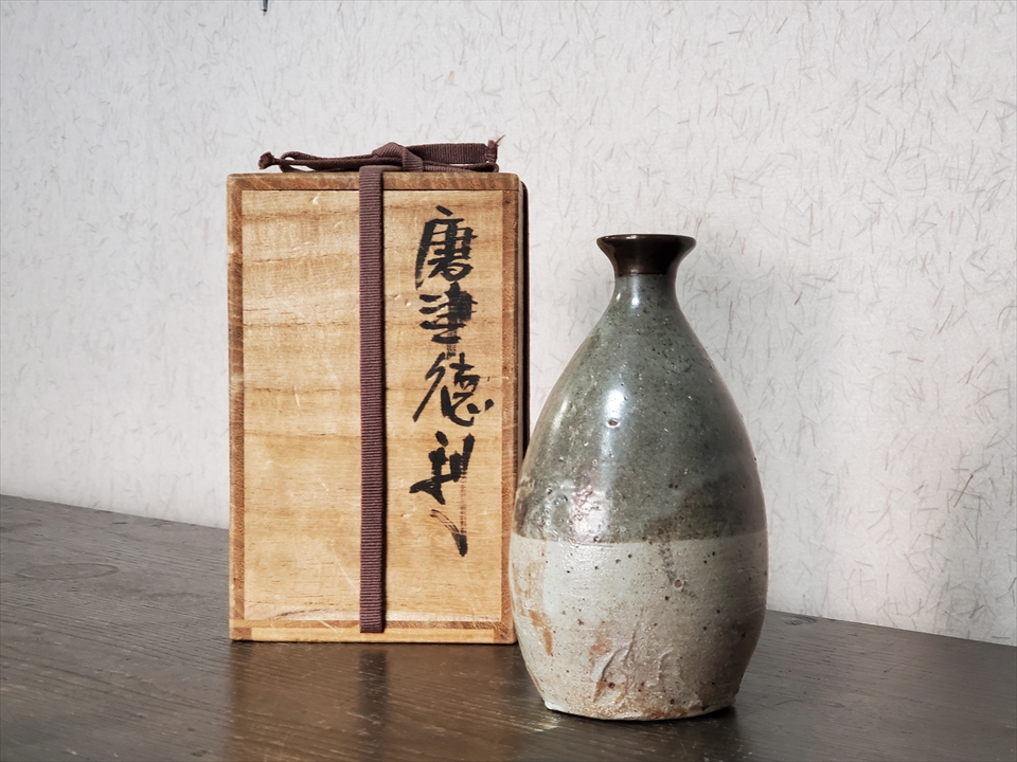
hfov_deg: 36.8
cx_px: 508
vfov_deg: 28.0
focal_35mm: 52
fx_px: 1528
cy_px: 381
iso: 400
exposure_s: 1/15
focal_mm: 6
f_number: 2.4
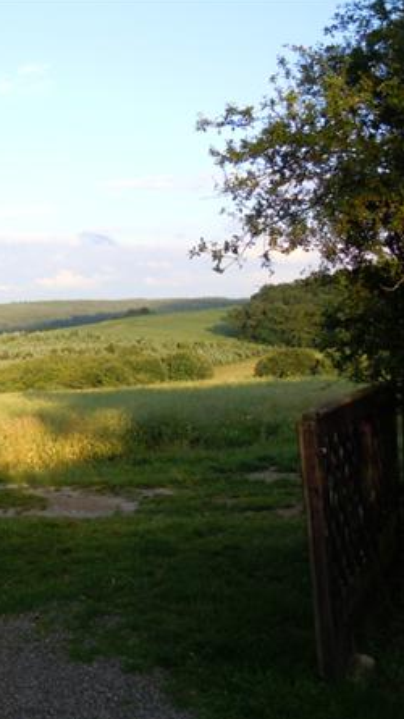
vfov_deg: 41.3
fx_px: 953
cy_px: 357
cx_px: -66
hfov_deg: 22.3
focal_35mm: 50
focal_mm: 6.2
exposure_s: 1/200
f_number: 3.6
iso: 100
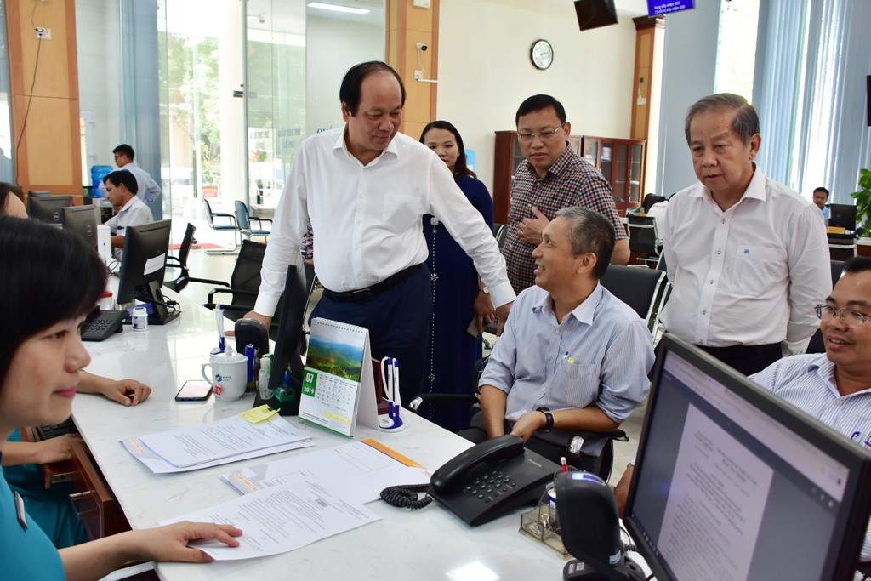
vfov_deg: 41.7
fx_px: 762
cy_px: 290
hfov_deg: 59.5
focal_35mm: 32
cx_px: 436
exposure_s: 1/80
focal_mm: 21
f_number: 4.5
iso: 500
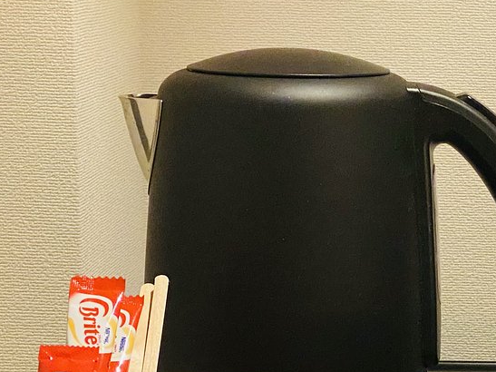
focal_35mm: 146
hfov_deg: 13.3
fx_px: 2092
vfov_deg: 10.1
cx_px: 516
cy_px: 338
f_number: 2
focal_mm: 6
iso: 640
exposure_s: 1/60
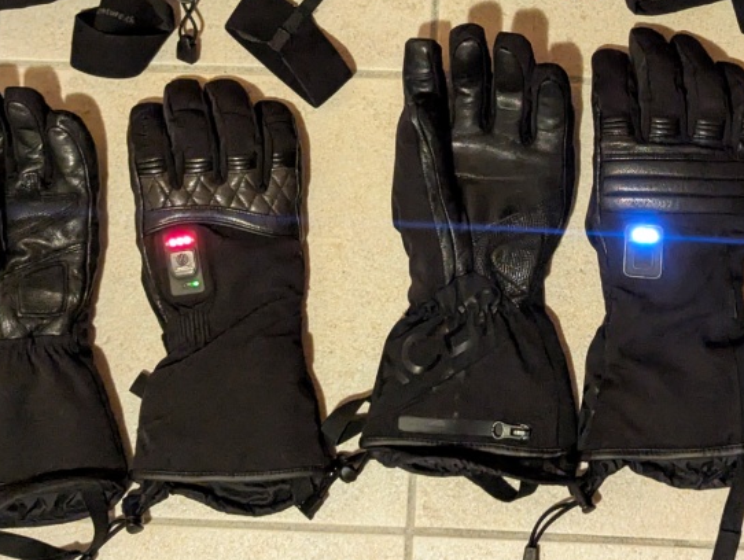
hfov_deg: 19.5
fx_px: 2152
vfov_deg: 14.6
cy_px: 19
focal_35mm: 100
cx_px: 544
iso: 862
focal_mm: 6.81
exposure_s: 1/20
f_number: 1.85
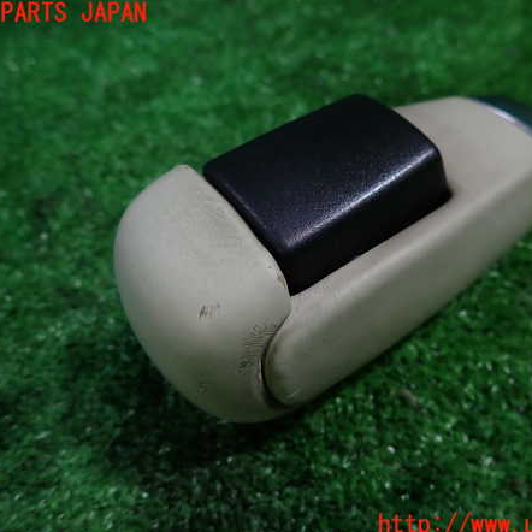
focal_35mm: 30
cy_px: 270
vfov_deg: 54.0
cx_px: 289
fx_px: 522
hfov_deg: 54.0
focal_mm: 4.5
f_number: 2
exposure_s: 1/60
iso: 200
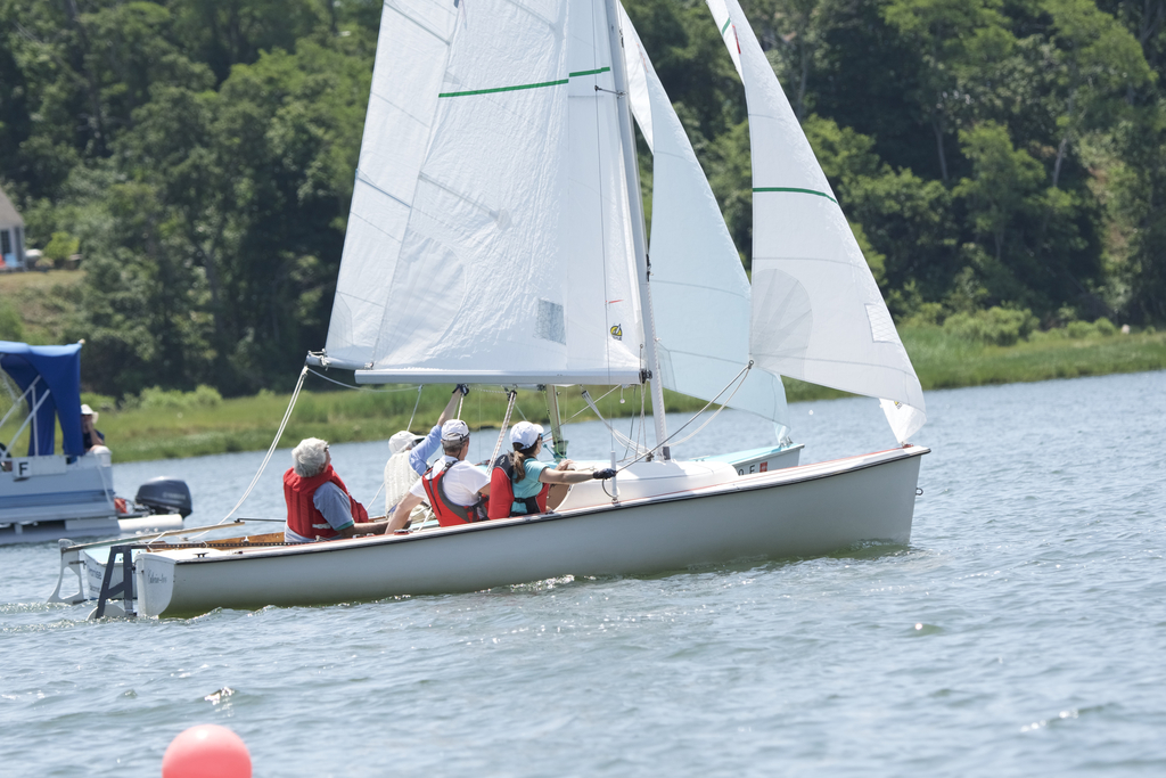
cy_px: 389
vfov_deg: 4.4
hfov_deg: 6.5
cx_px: 583
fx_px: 10203
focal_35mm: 315
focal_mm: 210
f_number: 5.6
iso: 400
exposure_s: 1/1600
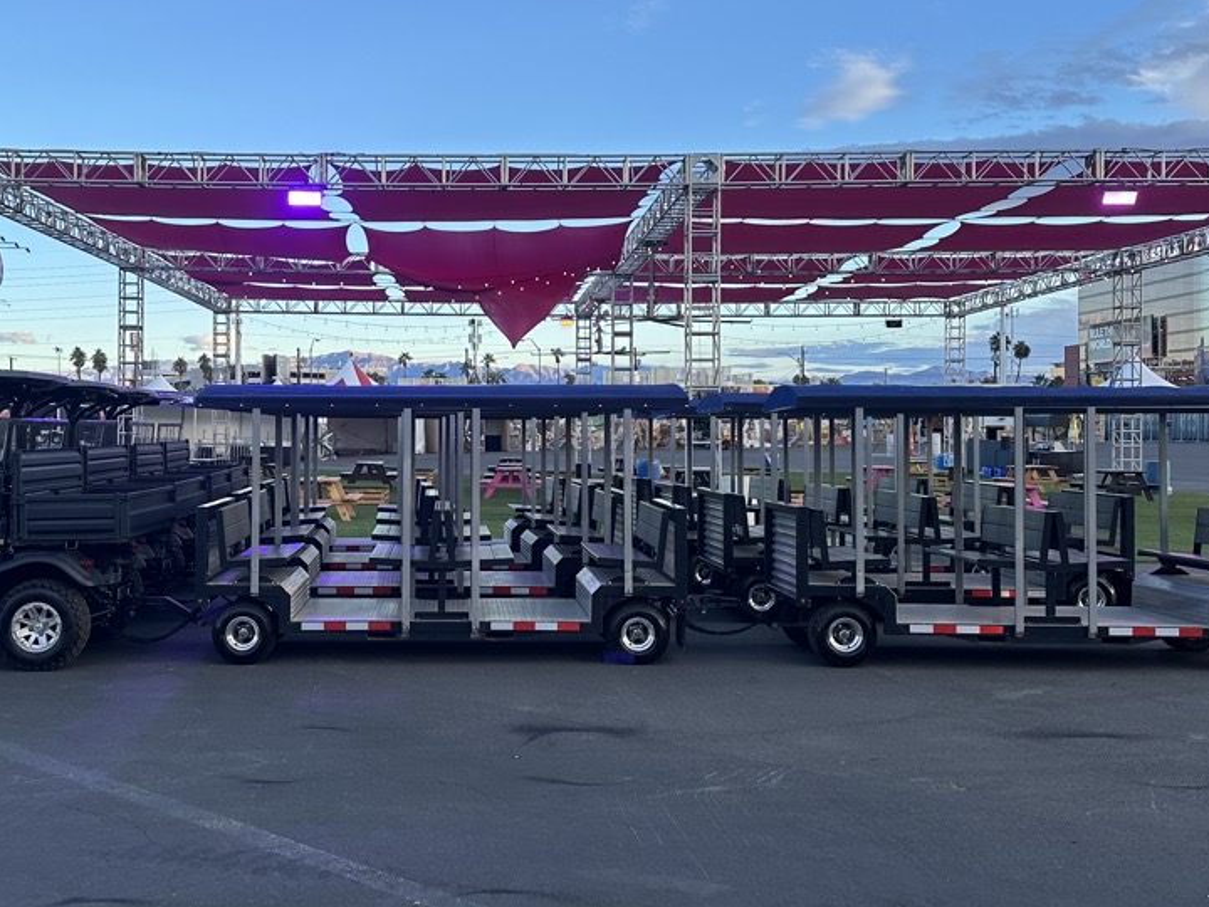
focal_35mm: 40
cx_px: 468
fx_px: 1397
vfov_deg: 35.9
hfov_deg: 46.5
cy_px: 428
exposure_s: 1/935
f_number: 1.78
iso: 80
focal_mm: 6.86
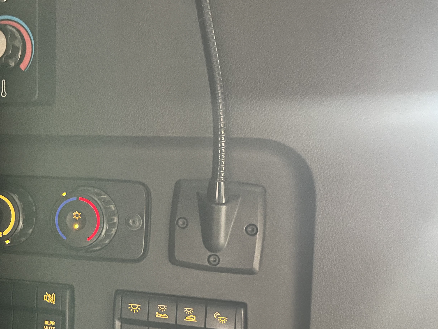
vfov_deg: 33.5
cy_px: 194
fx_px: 544
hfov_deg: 41.8
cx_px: 82
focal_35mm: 43
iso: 640
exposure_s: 1/16
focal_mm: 5.1
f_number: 1.6
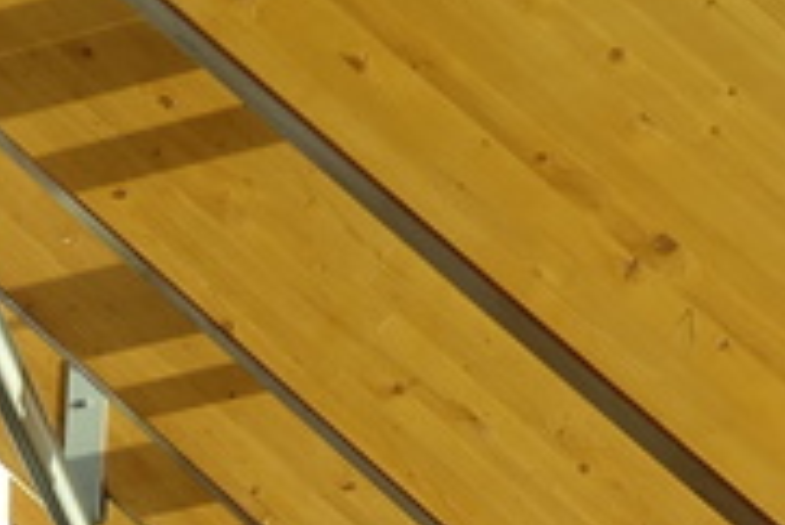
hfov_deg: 14.5
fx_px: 2771
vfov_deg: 9.7
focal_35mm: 127
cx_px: -533
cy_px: 1224
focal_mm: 8.8
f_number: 4
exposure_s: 1/125
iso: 125
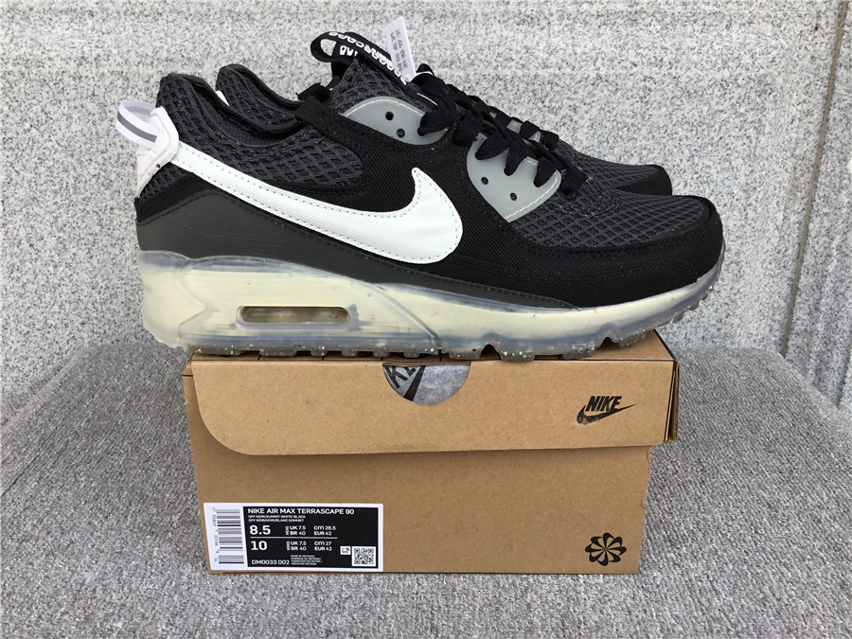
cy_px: 320
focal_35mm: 31
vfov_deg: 45.4
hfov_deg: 58.4
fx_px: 763
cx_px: 426
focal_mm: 3.3
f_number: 2.4
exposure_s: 1/337
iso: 25
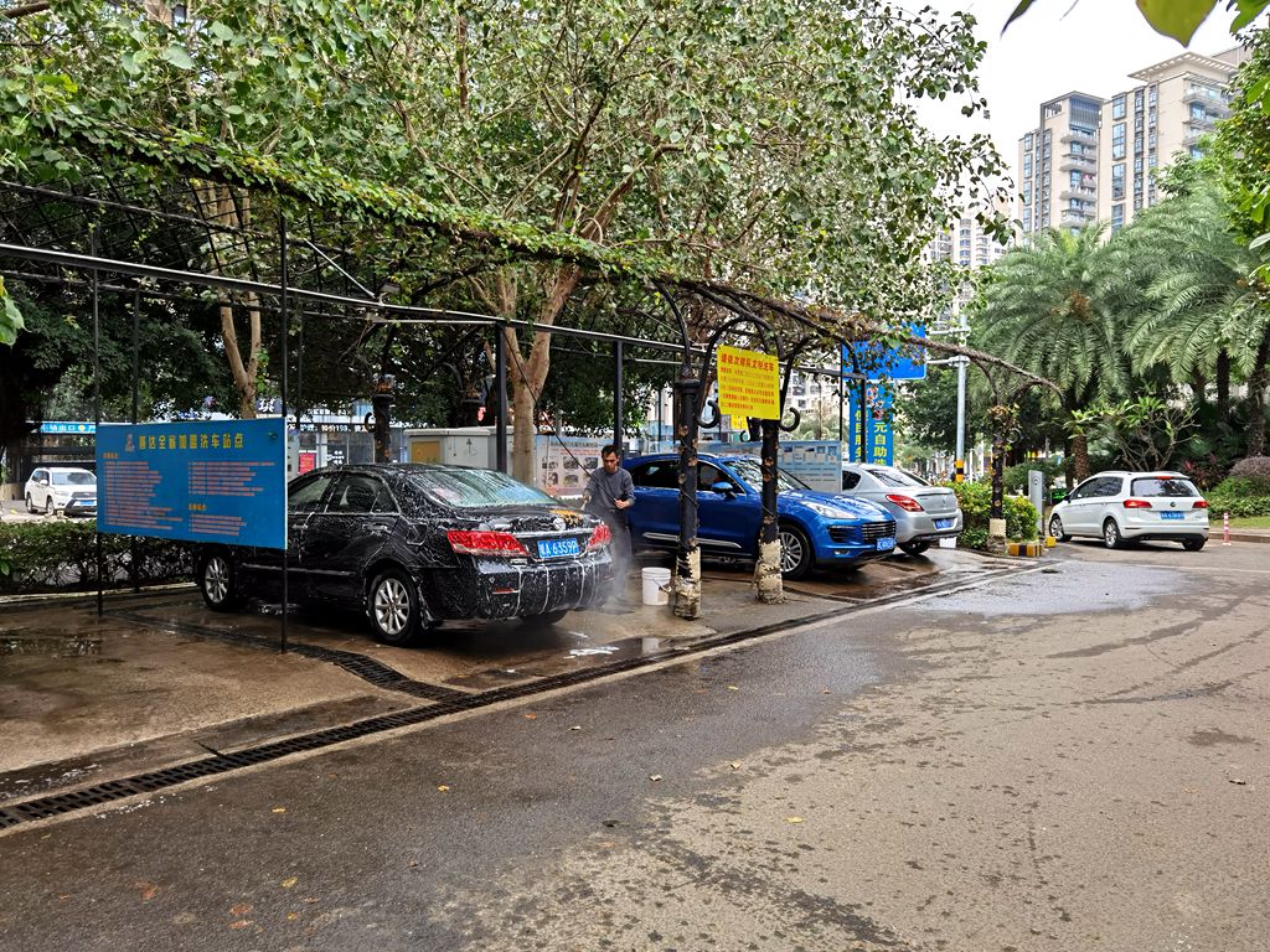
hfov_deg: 65.3
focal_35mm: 27
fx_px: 991
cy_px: 476
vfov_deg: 51.4
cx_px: 635
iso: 50
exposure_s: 1/520
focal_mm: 6.71
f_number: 1.9
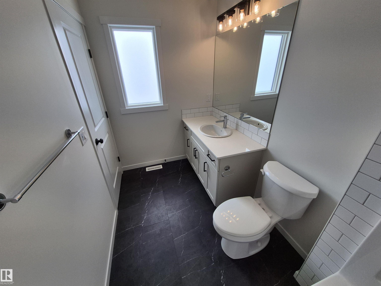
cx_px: 190
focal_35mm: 13
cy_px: 143
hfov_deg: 106.2
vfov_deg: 89.9
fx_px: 143
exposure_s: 1/590
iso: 50
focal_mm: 1.74
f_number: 2.2
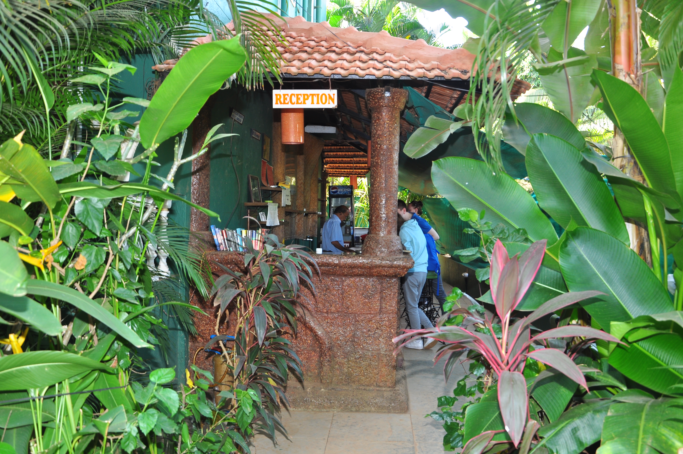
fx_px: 625
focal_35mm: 33
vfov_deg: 39.9
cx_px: 342
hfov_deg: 57.3
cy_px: 227
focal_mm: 22
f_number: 5
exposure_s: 1/40
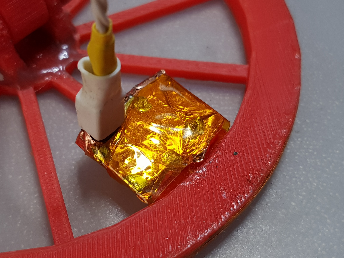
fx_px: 258
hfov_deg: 67.3
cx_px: 172
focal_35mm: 26
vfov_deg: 53.1
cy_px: 129
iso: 64
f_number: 1.7
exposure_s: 1/50
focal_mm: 4.3
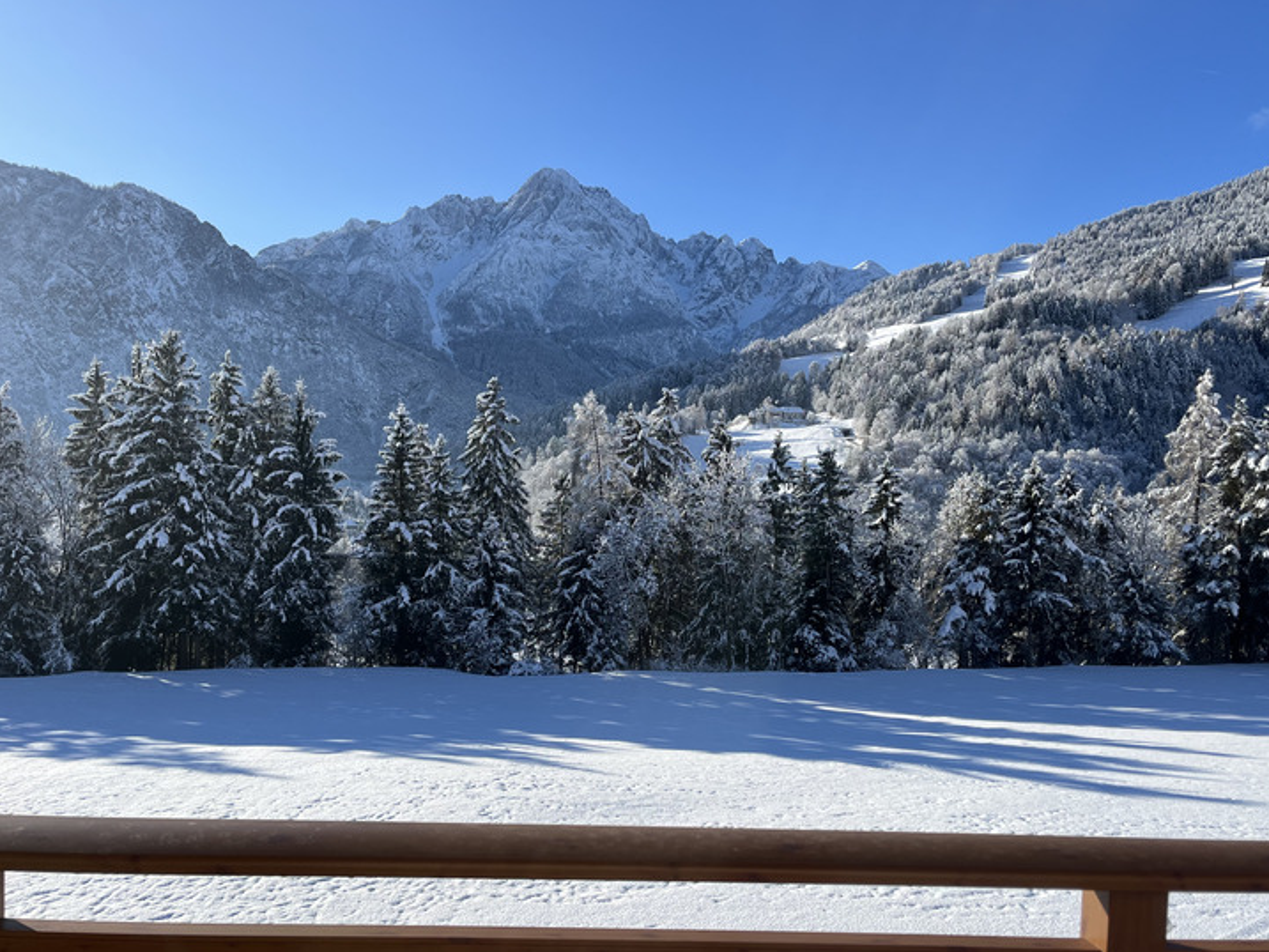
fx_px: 1063
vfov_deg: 48.2
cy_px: 515
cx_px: 664
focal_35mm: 29
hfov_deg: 61.6
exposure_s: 1/3521
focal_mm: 5.1
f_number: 1.6
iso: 50
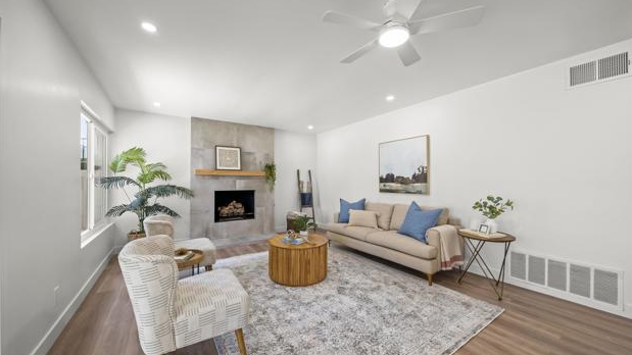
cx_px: 307
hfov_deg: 110.8
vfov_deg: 78.3
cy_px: 187
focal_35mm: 13
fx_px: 218
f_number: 6.3
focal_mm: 12
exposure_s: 1/2.5
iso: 160
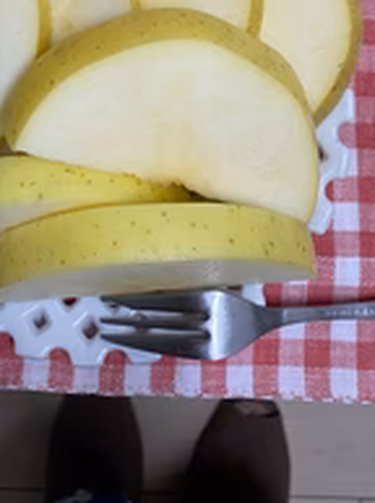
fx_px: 783
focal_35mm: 54
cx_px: 135
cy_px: -10
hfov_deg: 26.8
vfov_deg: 32.5
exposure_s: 1/50
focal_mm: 4.25
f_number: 1.8
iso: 64
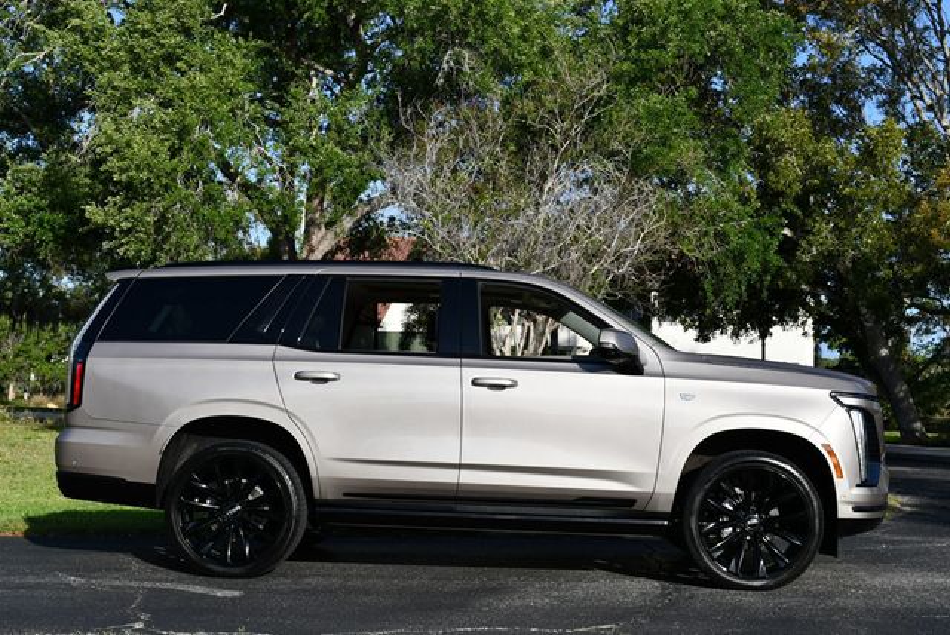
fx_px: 1268
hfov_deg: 41.1
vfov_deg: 28.1
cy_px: 318
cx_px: 475
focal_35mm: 48
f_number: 8
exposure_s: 1/250
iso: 100
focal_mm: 24
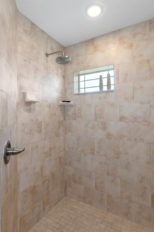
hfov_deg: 63.2
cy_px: 116
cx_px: 77
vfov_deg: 85.4
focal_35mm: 20
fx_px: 125
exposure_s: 1/1.67
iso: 400
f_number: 16
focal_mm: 13
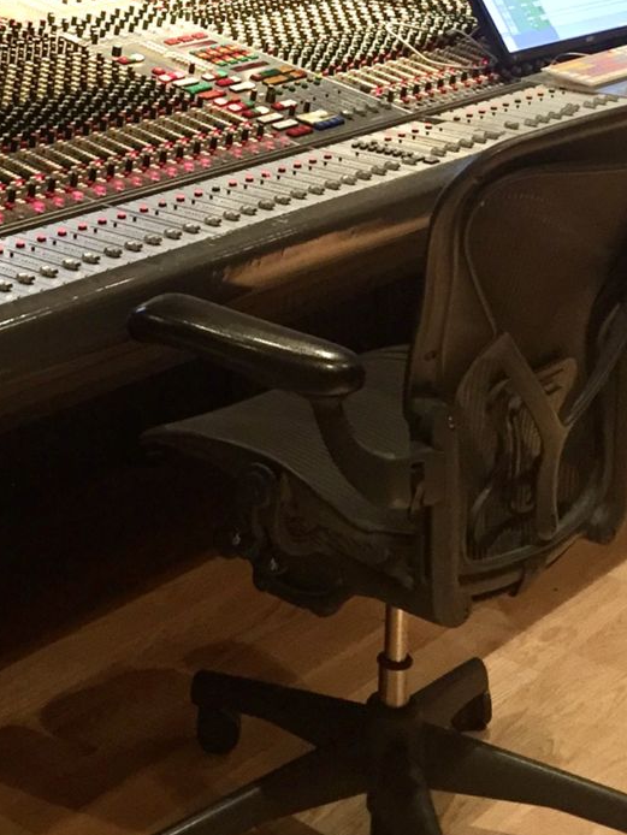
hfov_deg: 18.7
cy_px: -46
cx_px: 102
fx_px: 1883
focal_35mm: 78
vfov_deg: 23.7
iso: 250
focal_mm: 4.15
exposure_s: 1/17
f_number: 2.2
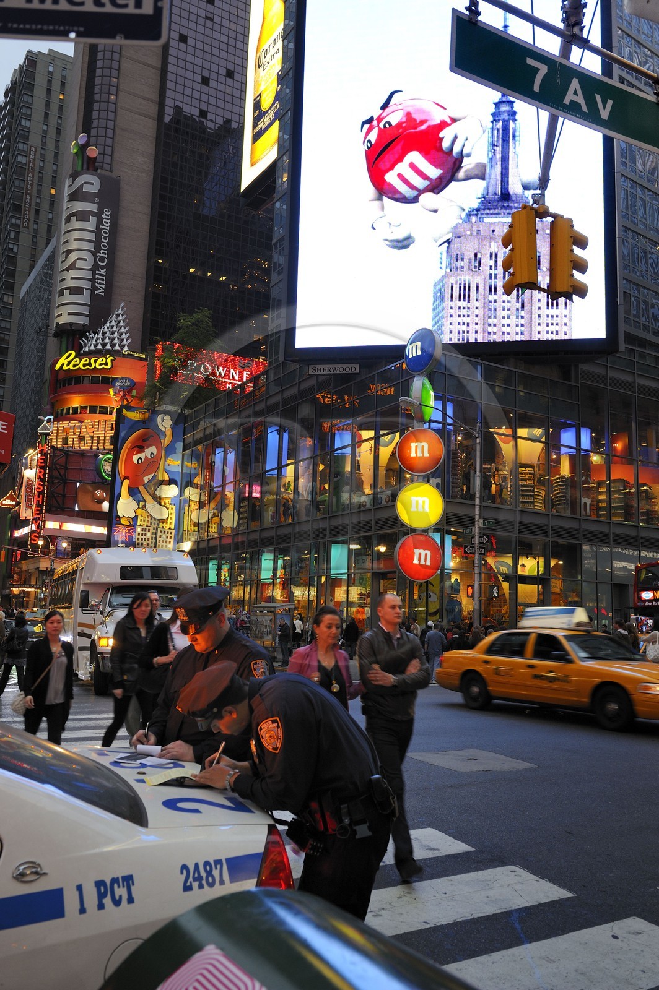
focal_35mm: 31
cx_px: 330
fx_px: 853
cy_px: 495
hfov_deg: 42.3
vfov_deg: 60.3
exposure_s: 1/40
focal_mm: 31
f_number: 5.6
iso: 800
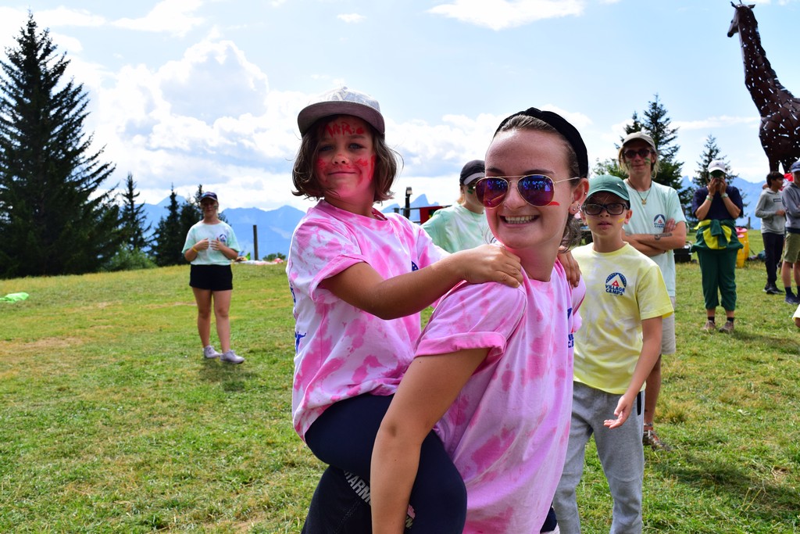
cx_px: 400
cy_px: 267
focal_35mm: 39
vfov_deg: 34.2
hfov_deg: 49.5
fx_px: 867
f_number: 8
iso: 400
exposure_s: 1/1000
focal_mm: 26
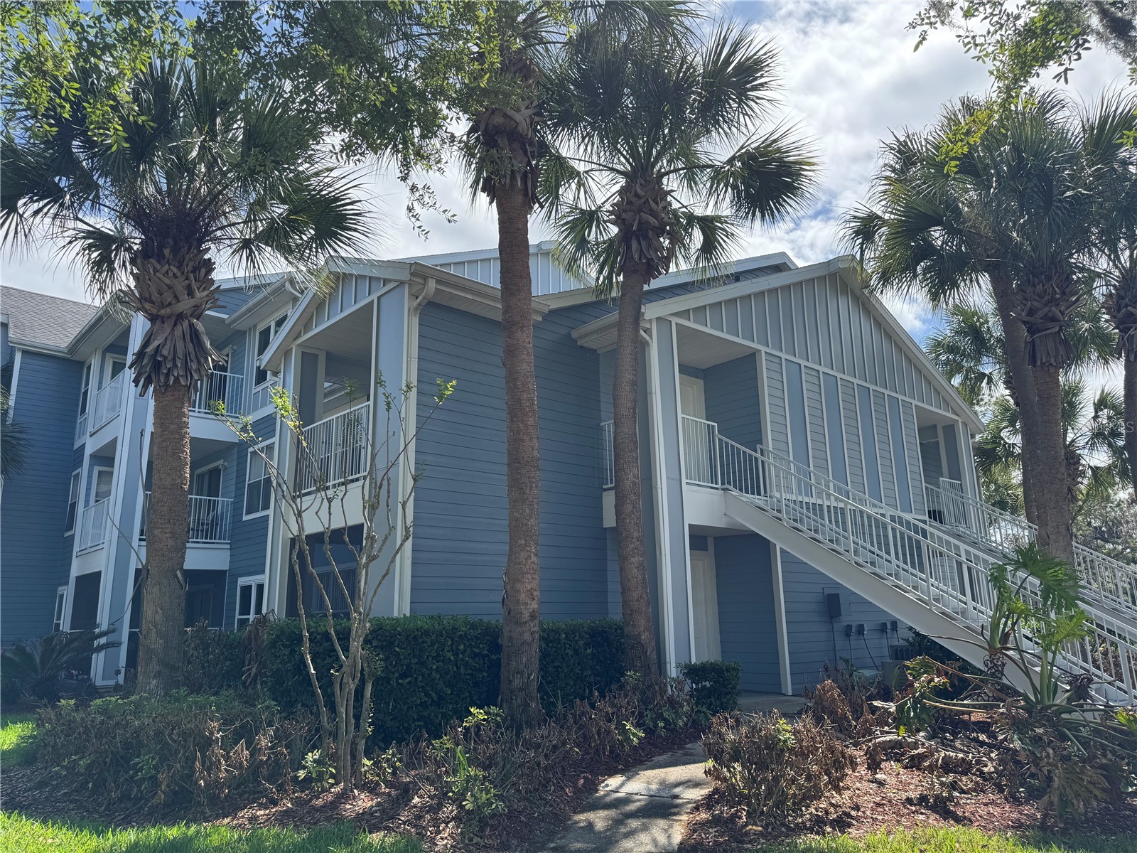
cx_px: 568
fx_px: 788
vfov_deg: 56.8
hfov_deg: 71.6
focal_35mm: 24
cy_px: 426
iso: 80
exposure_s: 1/2415
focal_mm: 6.76
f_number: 1.78
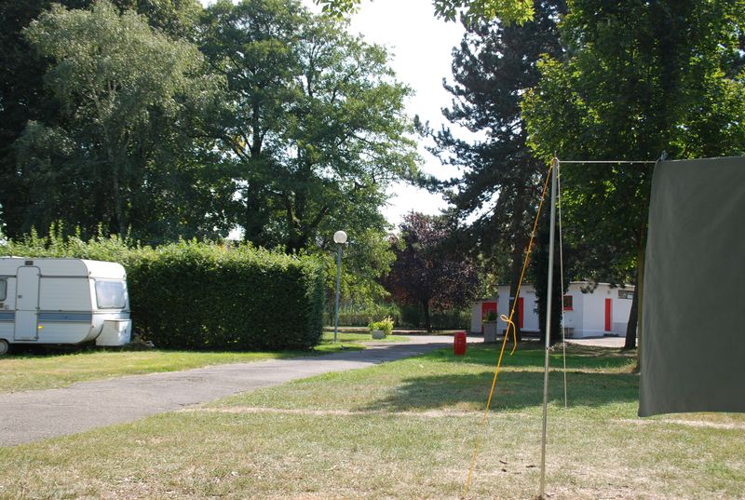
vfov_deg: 32.0
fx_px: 871
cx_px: 372
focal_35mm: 42
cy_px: 250
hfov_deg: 46.3
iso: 100
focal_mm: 28
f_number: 5.6
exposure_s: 1/200
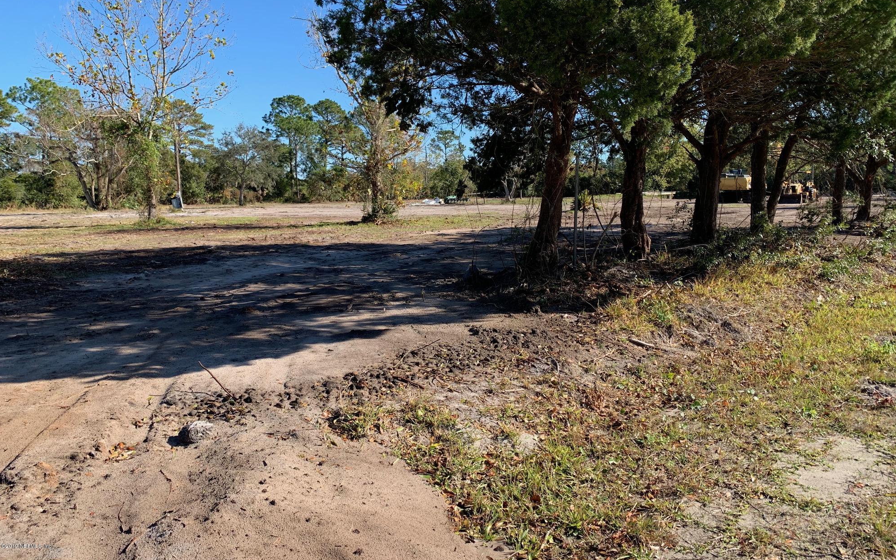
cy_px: 227
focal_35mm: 28
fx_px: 684
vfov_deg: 44.3
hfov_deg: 66.5
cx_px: 454
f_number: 1.8
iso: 25
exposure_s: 1/991
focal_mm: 4.25
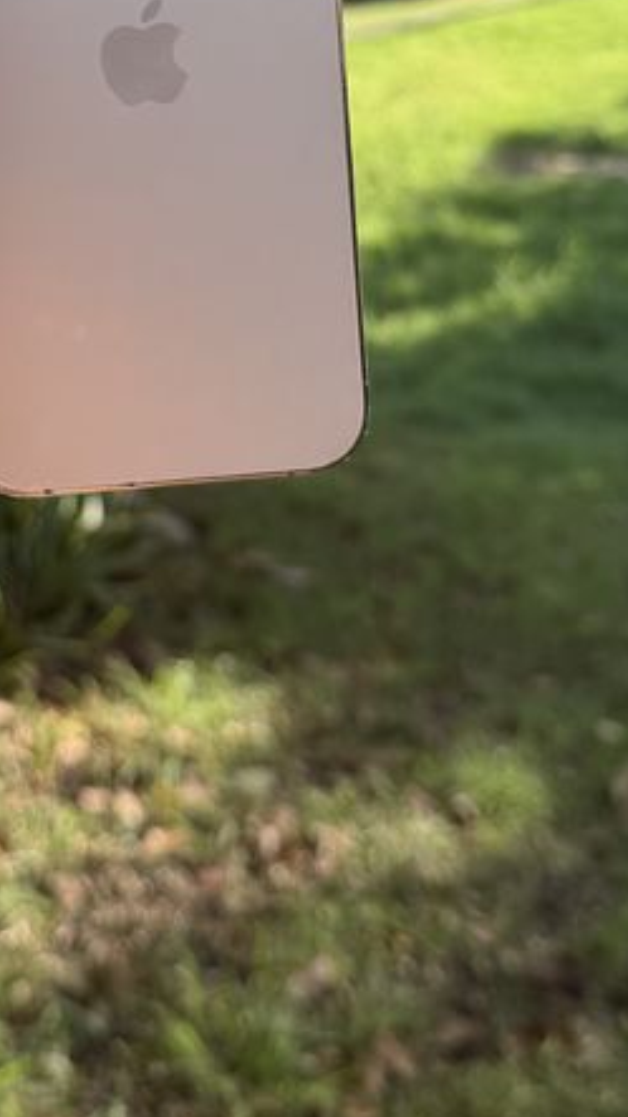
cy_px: 174
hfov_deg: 20.2
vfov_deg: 34.0
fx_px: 1748
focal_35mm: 59
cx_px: 131
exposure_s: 1/1337
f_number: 1.78
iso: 100
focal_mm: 6.76
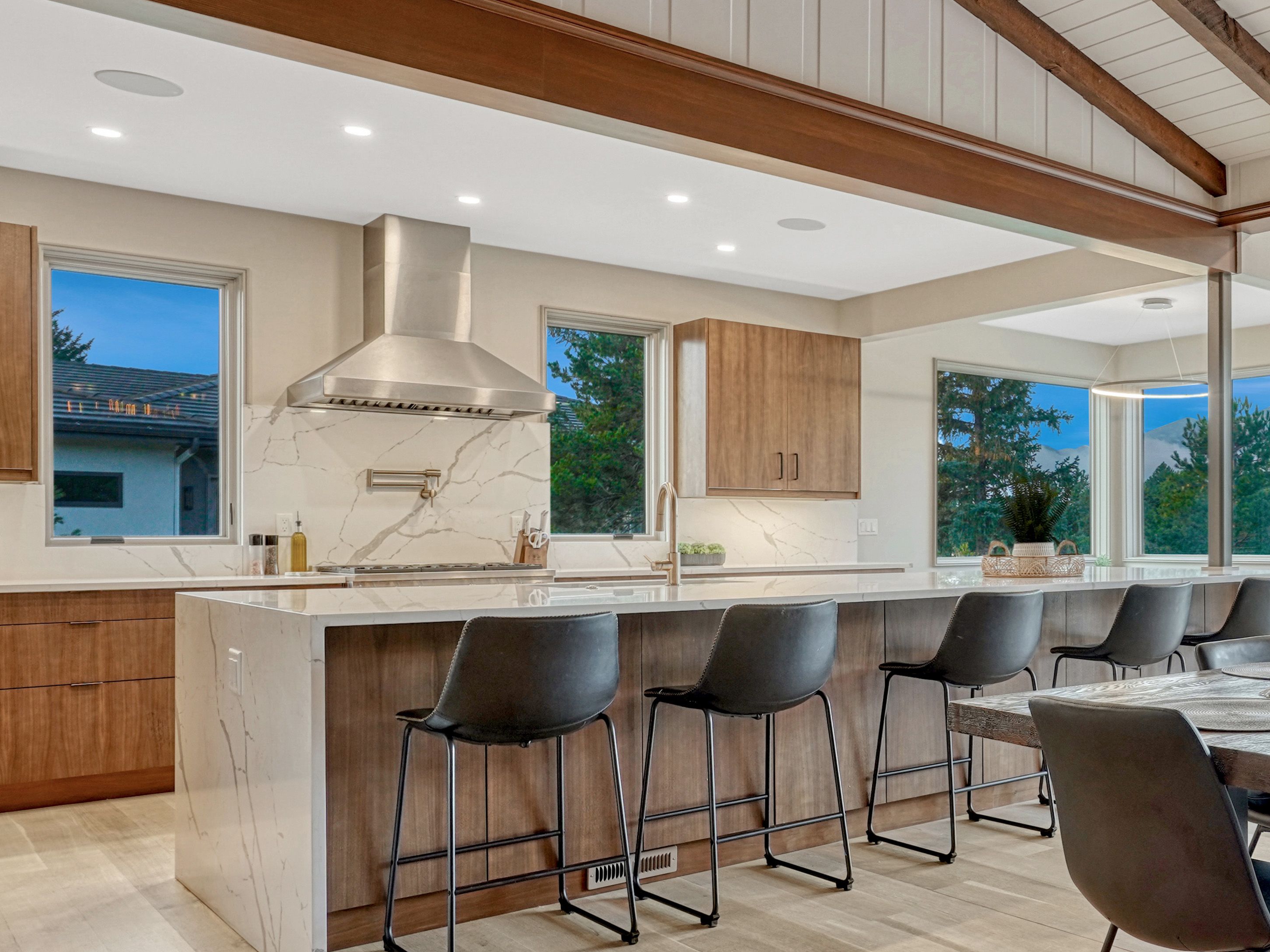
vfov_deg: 44.1
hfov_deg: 50.2
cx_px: 1153
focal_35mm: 32
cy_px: 540
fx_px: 1174
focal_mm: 16
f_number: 8
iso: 400
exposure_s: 1/2
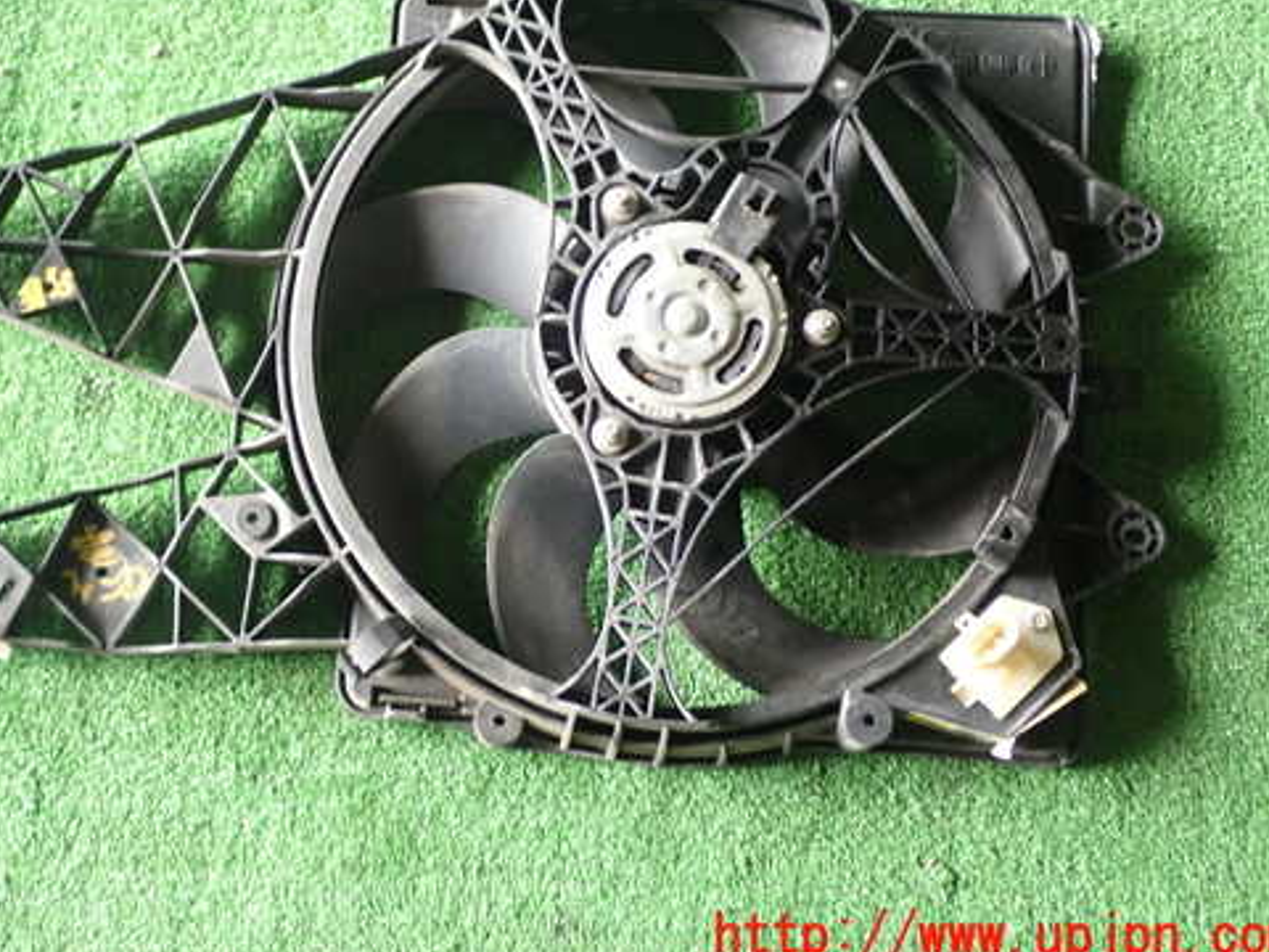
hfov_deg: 34.8
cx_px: 518
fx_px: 2016
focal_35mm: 55
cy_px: 376
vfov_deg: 26.5
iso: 200
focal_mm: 7.84
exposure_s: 1/40
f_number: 2.9
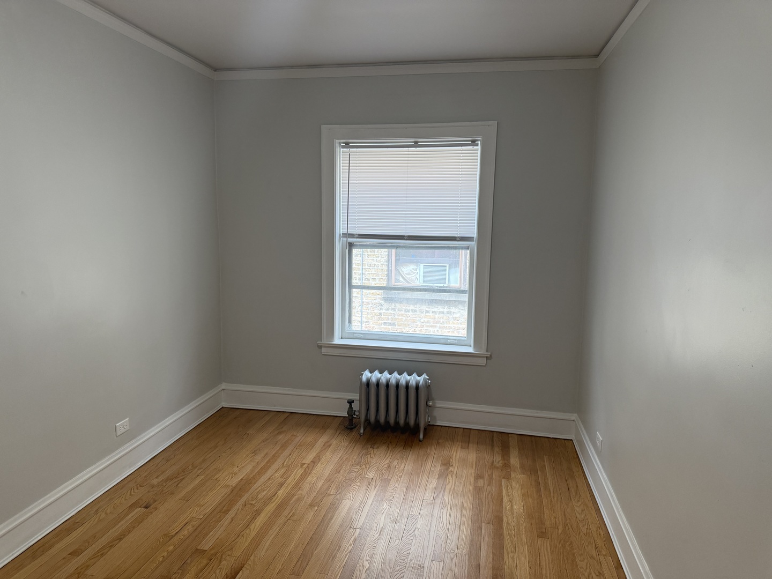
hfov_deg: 71.6
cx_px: 386
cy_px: 290
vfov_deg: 56.8
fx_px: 535
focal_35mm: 24
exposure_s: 1/147
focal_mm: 6.76
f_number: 1.78
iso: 160
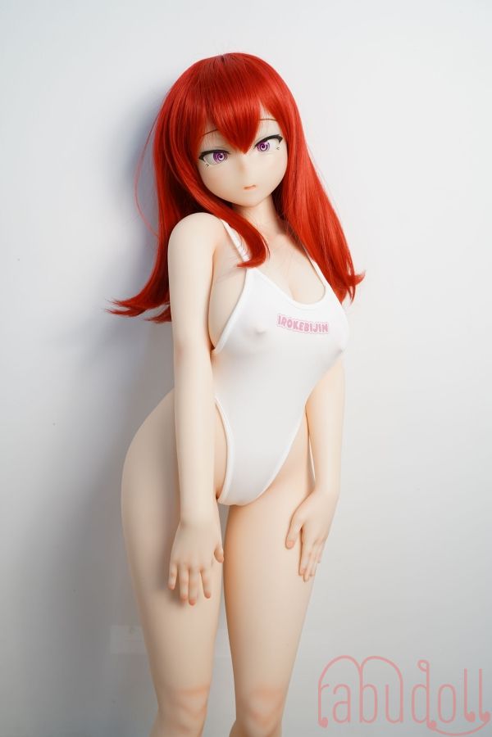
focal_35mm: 35
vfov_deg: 54.4
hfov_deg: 37.9
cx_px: 246
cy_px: 368
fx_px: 717
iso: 400
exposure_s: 1/100
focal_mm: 35
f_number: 4.5
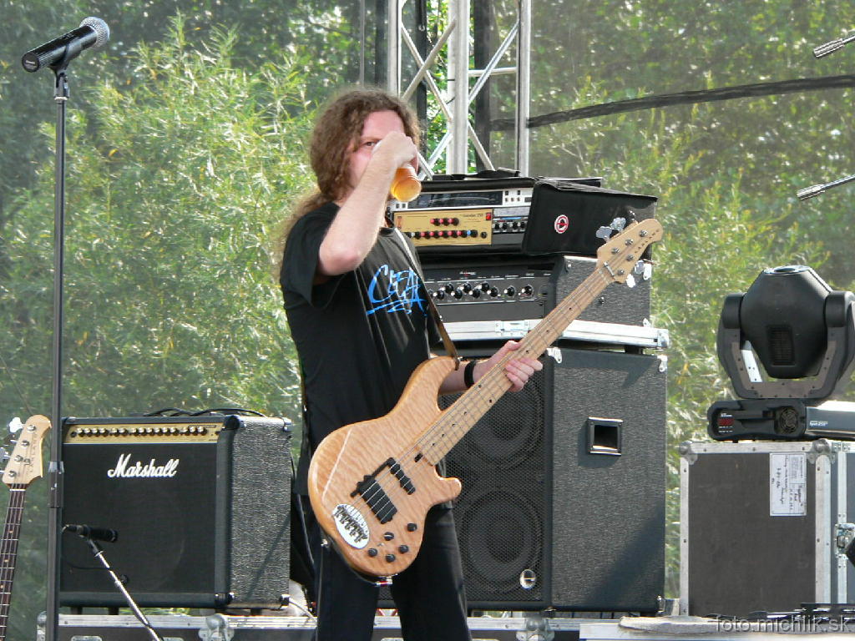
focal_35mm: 207
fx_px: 5113
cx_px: 428
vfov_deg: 7.2
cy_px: 320
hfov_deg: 9.6
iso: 100
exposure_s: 1/60
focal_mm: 34.4
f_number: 4.6
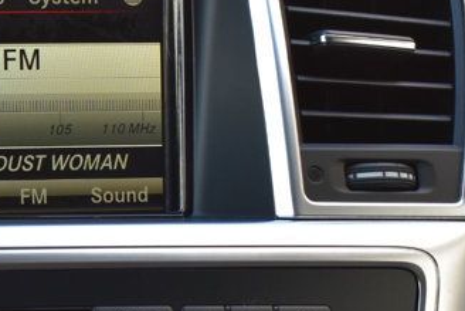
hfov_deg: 15.4
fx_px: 1693
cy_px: 302
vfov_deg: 10.4
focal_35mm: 131
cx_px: 1
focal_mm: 28
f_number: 8
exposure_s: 1/50
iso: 400
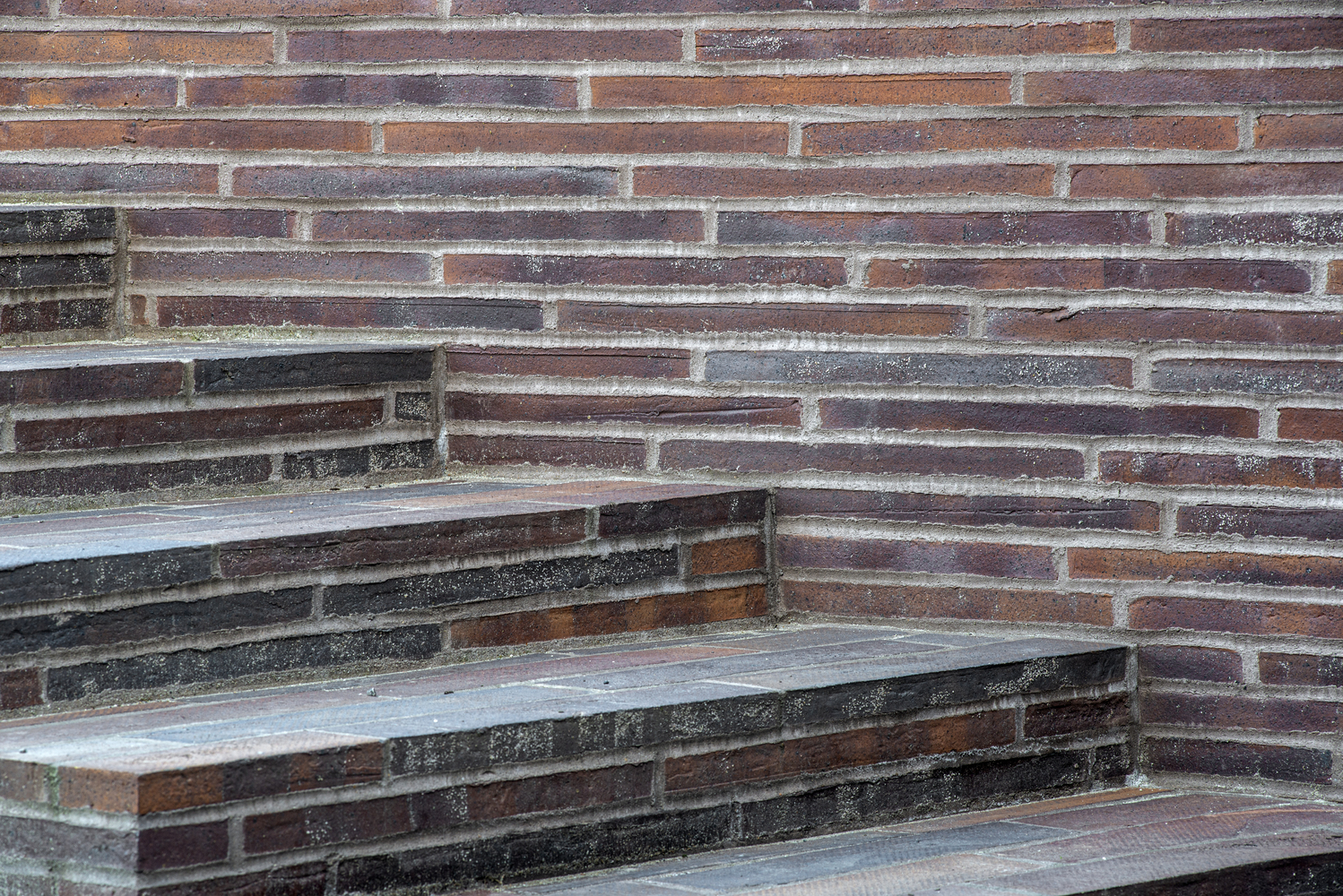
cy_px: 448
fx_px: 5411
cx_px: 672
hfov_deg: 14.1
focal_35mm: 145
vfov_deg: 9.5
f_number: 11
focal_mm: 145
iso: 250
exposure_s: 1/10
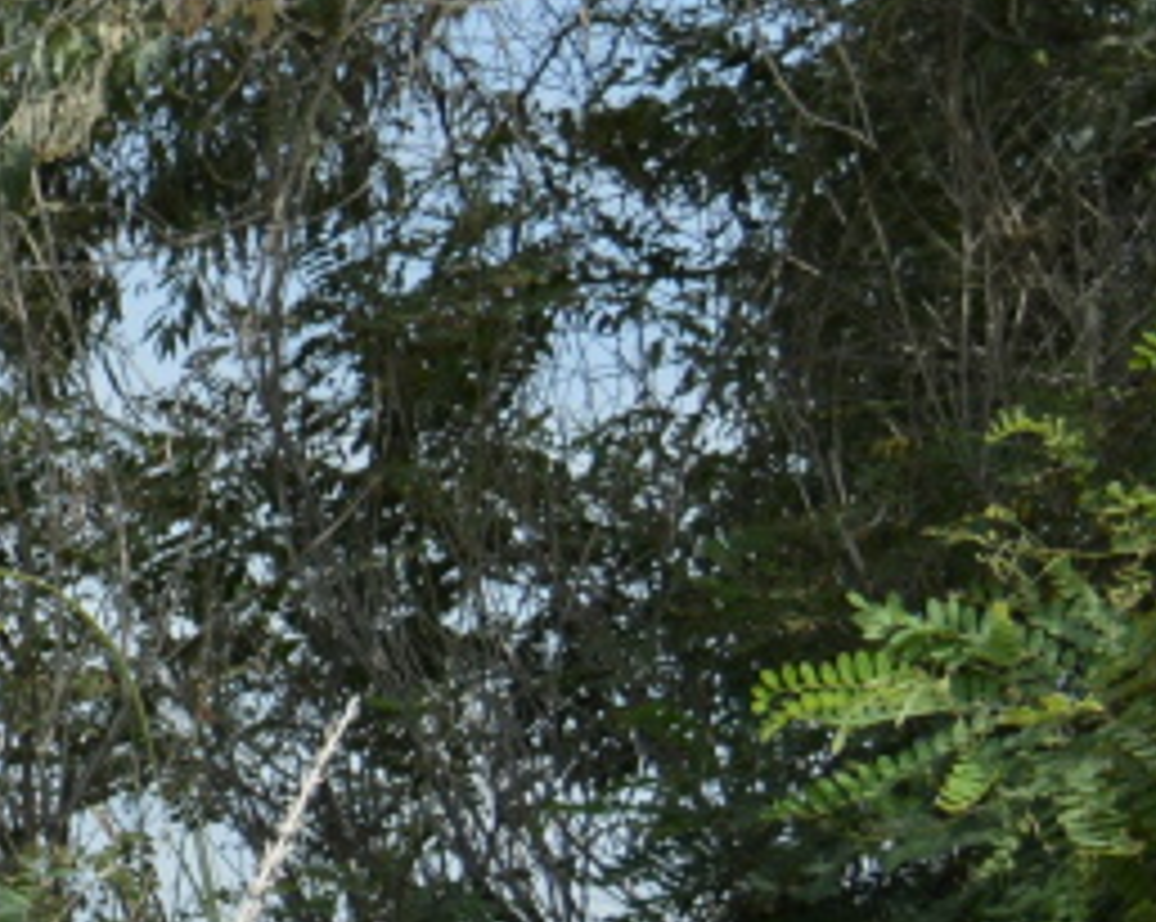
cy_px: 1457
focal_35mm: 263
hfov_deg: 6.7
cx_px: -2281
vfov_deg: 5.8
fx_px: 8988
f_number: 8
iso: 100
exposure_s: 1/320
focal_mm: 30
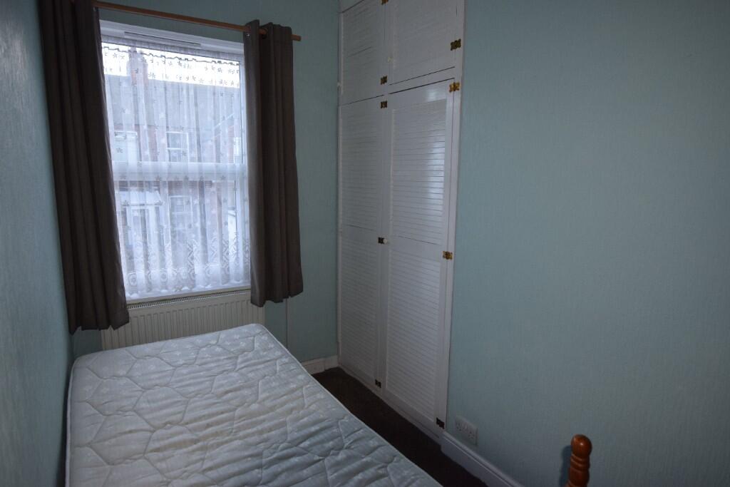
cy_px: 244
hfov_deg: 81.2
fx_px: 426
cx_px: 365
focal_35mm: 21
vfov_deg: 59.5
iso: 720
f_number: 5.6
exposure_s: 1/125
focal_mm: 14
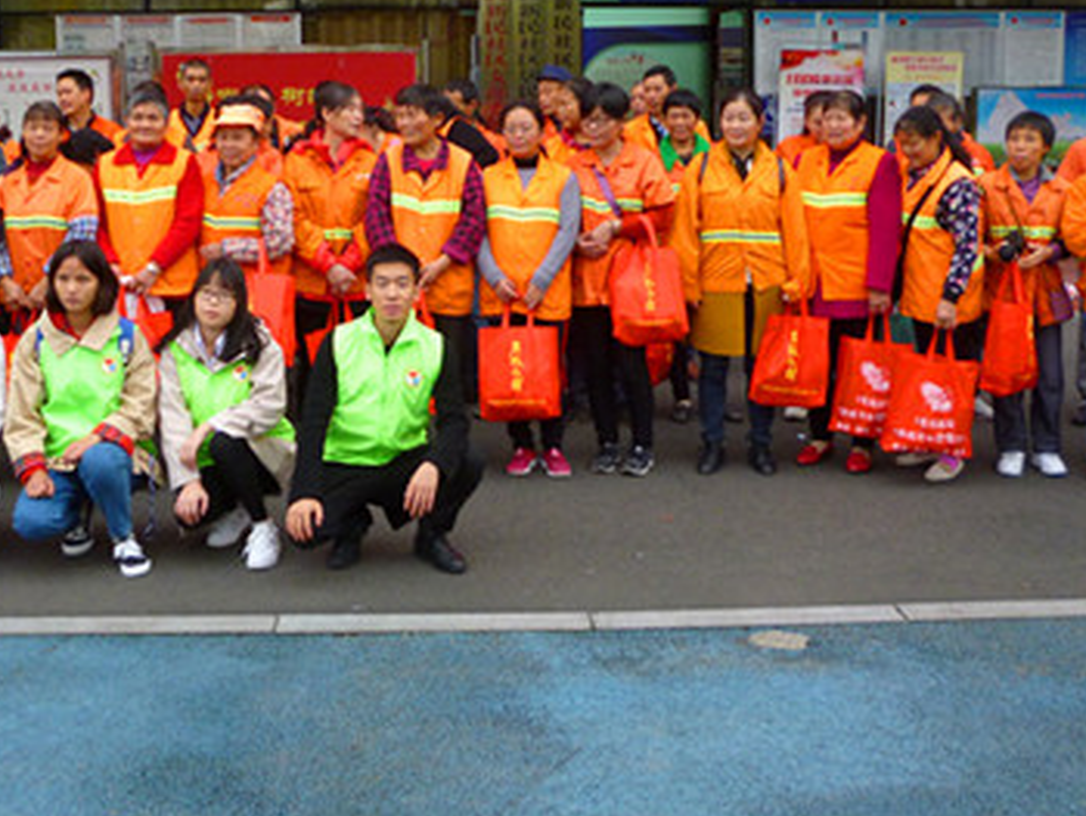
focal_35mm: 48
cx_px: 487
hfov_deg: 39.6
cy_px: 258
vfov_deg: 30.0
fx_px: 1507
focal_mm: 5
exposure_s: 1/60
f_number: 3.1
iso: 160
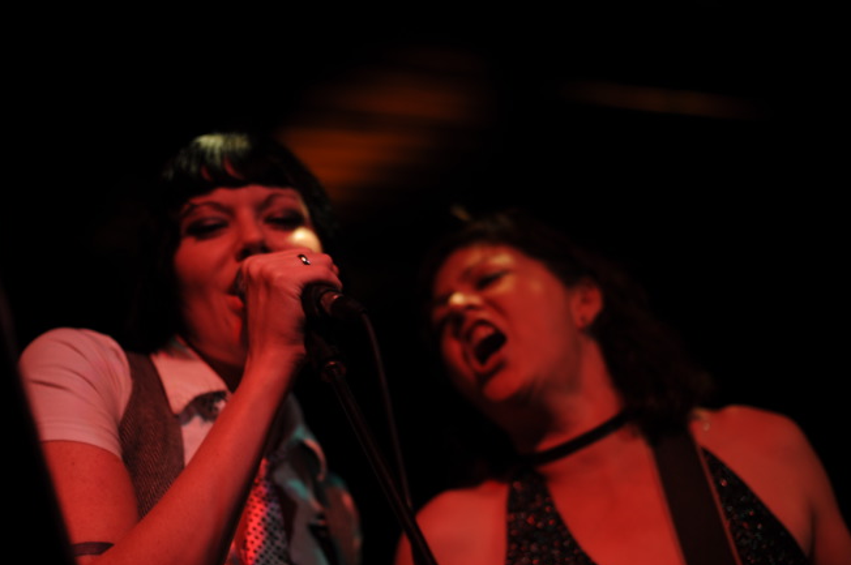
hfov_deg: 30.5
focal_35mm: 66
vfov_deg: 20.5
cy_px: 317
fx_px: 1558
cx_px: 448
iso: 200
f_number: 2
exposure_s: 1/80
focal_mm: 50
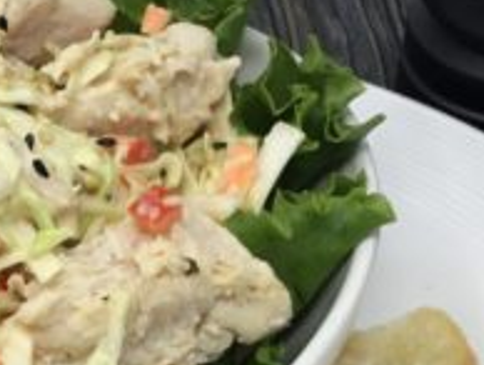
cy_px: 382
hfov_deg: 17.0
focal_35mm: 115
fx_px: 1610
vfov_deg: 12.7
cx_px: 107
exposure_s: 1/120
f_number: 2.4
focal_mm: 3.3
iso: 40
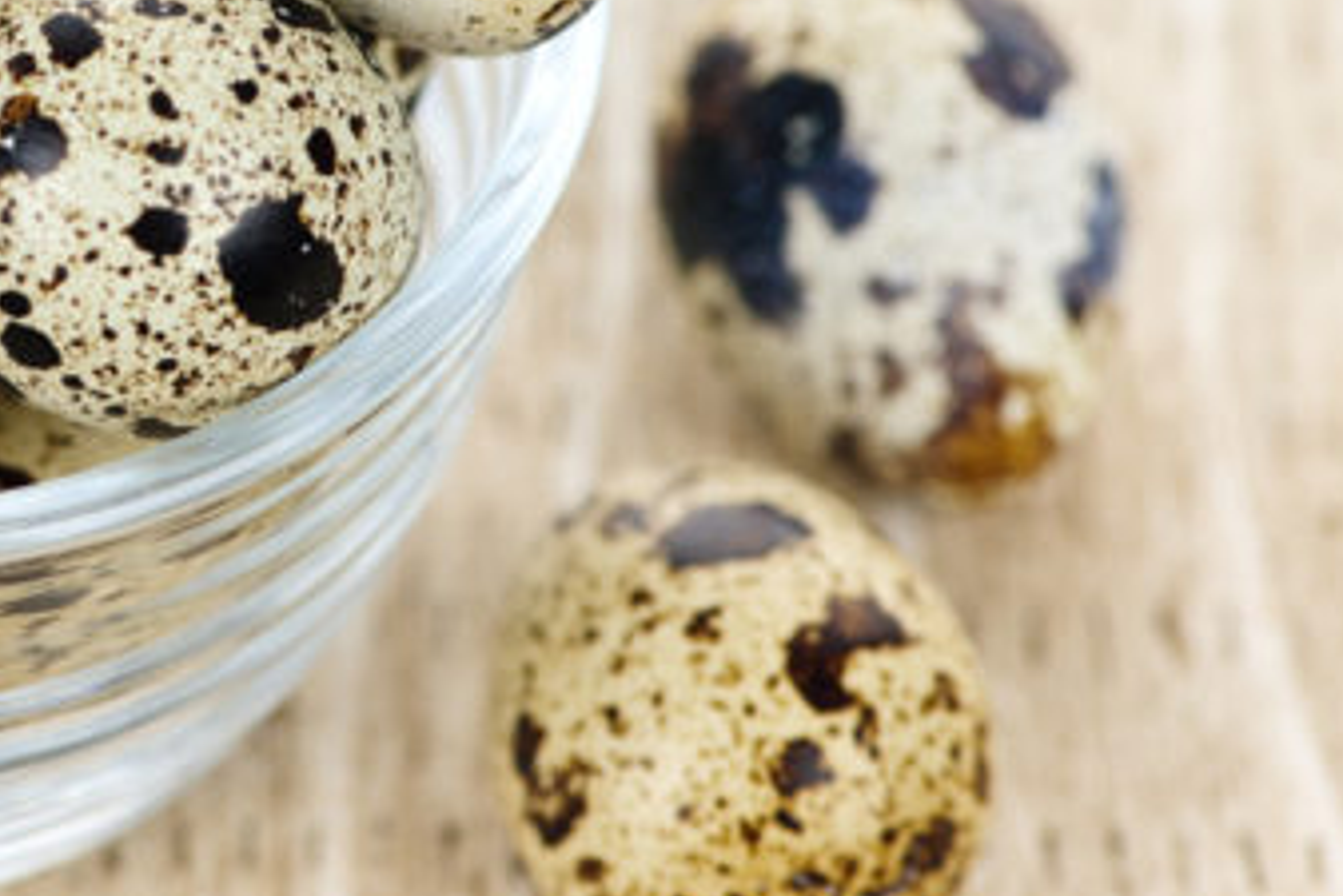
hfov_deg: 8.6
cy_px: 127
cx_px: -68
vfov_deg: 5.7
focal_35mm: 239
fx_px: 8919
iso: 200
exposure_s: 1/80
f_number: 7.1
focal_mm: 105
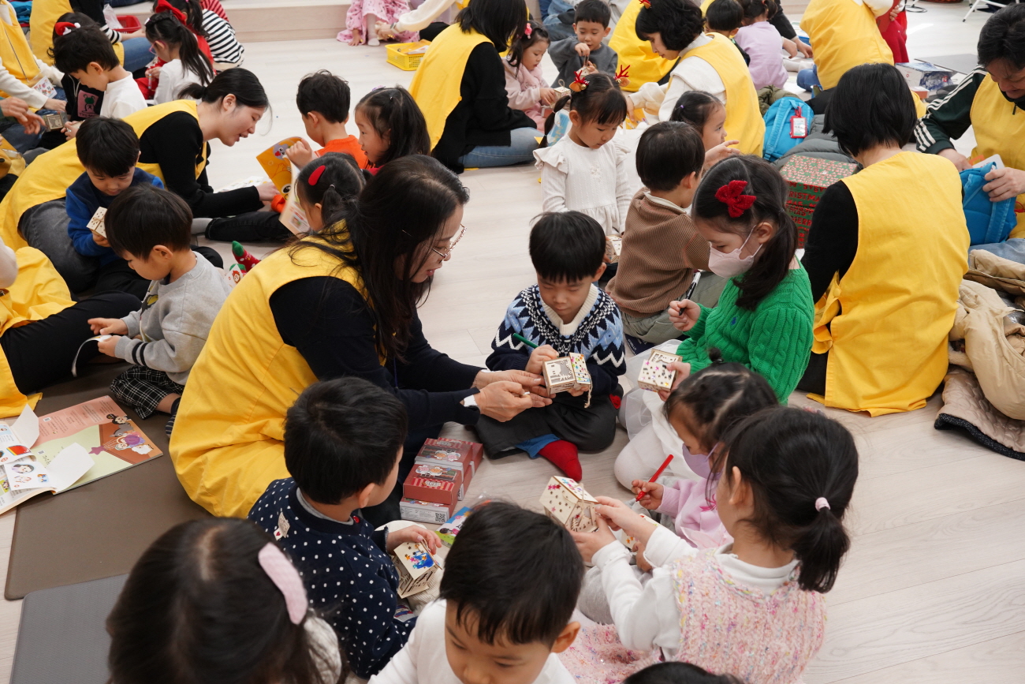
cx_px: 512
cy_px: 342
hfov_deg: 54.4
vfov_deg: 37.9
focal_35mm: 35
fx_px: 997
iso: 2500
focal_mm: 35
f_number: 7.1
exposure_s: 1/60
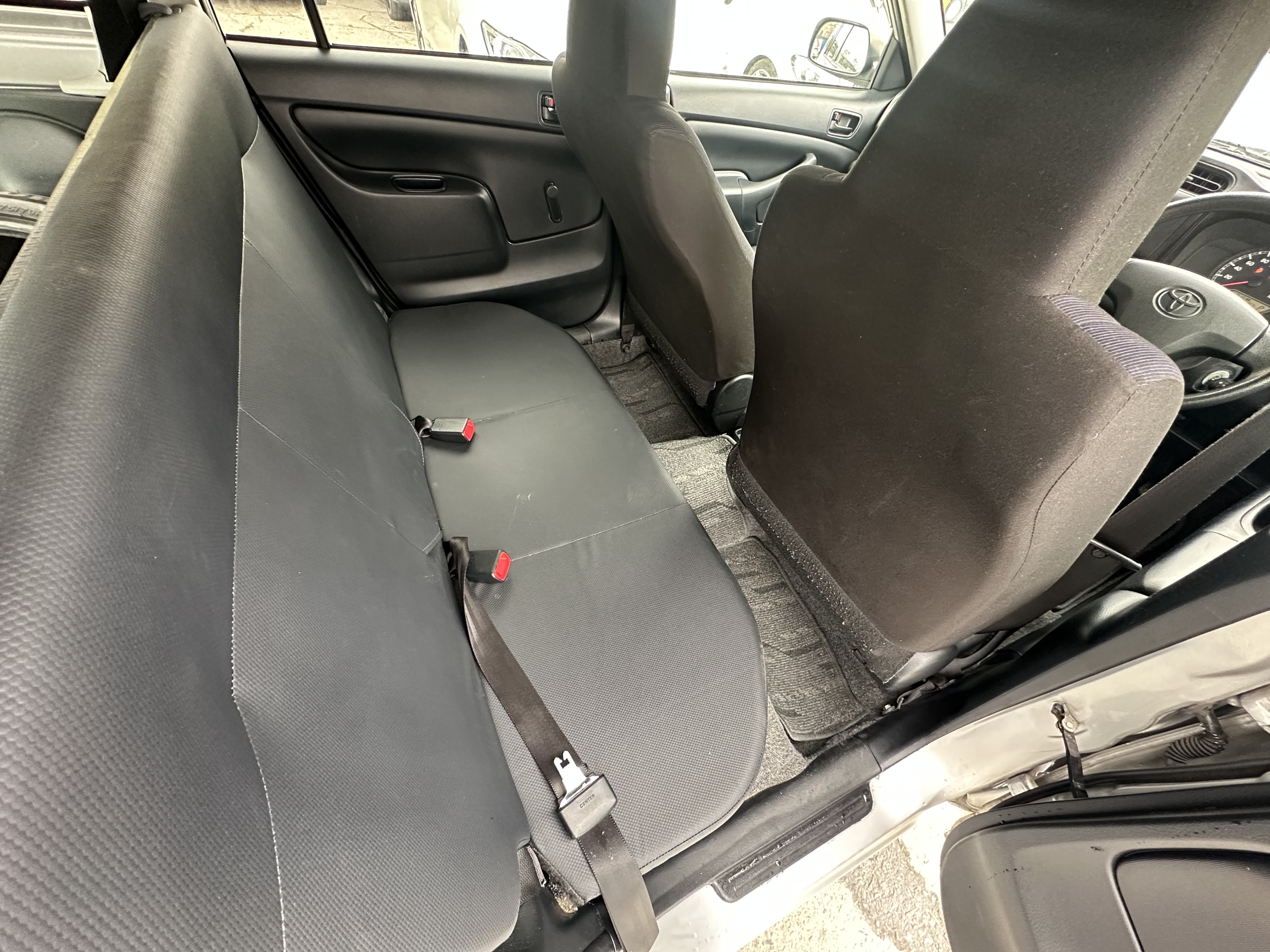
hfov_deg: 102.1
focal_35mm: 14
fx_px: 514
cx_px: 635
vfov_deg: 85.7
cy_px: 476
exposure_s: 1/60
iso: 500
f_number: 2.2
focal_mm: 2.22
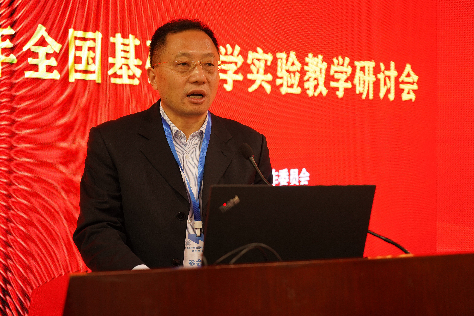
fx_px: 711
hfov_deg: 36.9
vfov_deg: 25.1
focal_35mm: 54
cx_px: 237
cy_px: 158
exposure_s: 1/50
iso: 1000
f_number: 4
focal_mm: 54
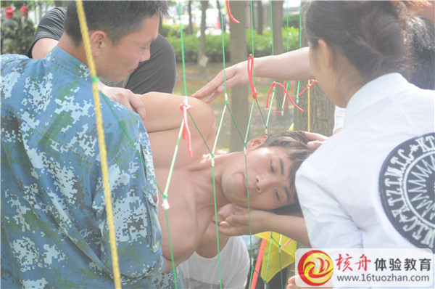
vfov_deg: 16.5
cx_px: 218
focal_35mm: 82
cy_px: 144
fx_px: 995
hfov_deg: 24.7
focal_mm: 55
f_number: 5.6
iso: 400
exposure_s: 1/100
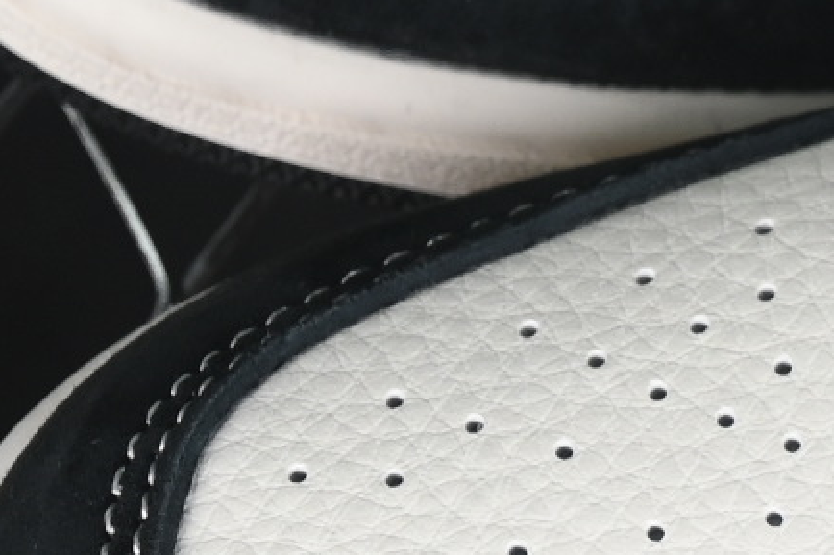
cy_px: 29
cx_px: 1902
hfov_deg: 4.2
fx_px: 11138
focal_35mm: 481
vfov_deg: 2.9
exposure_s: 1/60
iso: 160
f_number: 6.3
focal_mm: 50
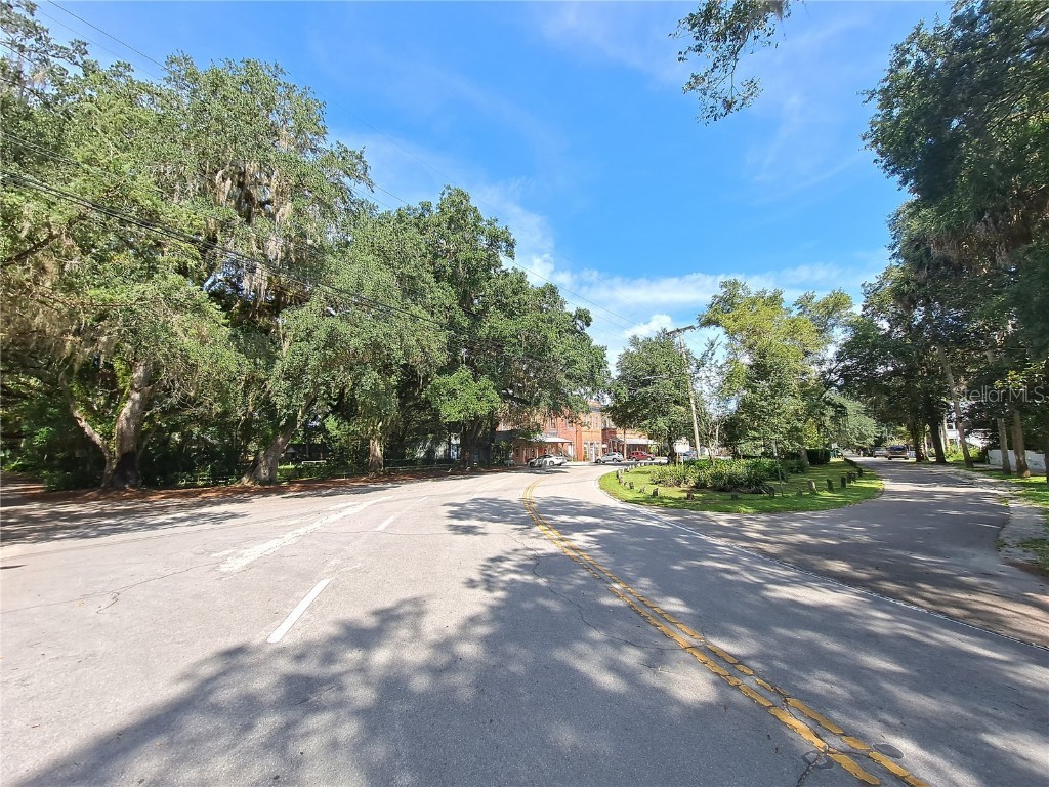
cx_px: 524
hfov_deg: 106.2
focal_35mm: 13
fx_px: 394
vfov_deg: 89.9
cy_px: 394
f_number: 2.2
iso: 40
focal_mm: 1.74
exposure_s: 1/972
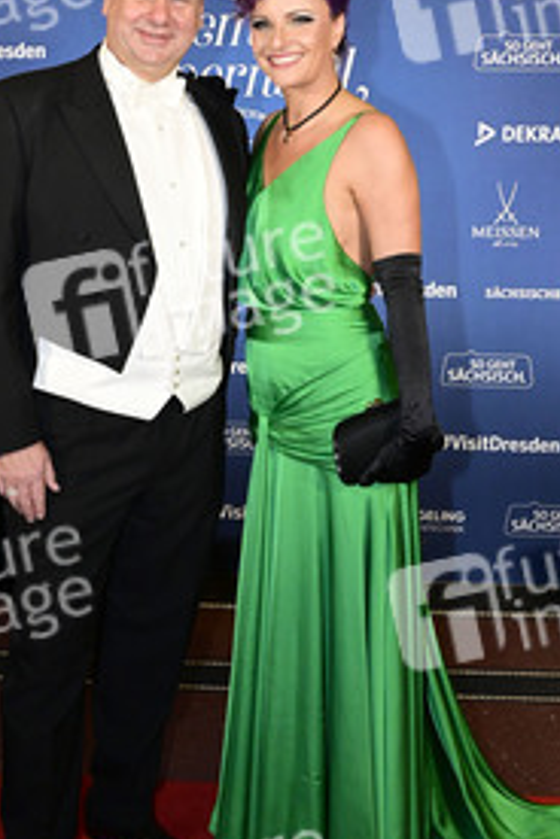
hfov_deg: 31.9
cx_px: 268
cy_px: 447
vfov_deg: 46.4
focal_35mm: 42
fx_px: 980
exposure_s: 1/200
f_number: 7.1
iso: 4000
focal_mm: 29
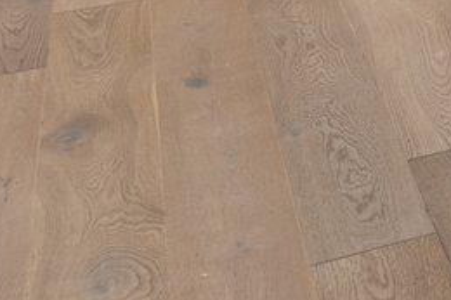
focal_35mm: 126
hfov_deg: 11.4
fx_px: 1577
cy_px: -554
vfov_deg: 9.1
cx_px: 1265
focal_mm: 16
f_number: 8
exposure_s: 1/6
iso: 500
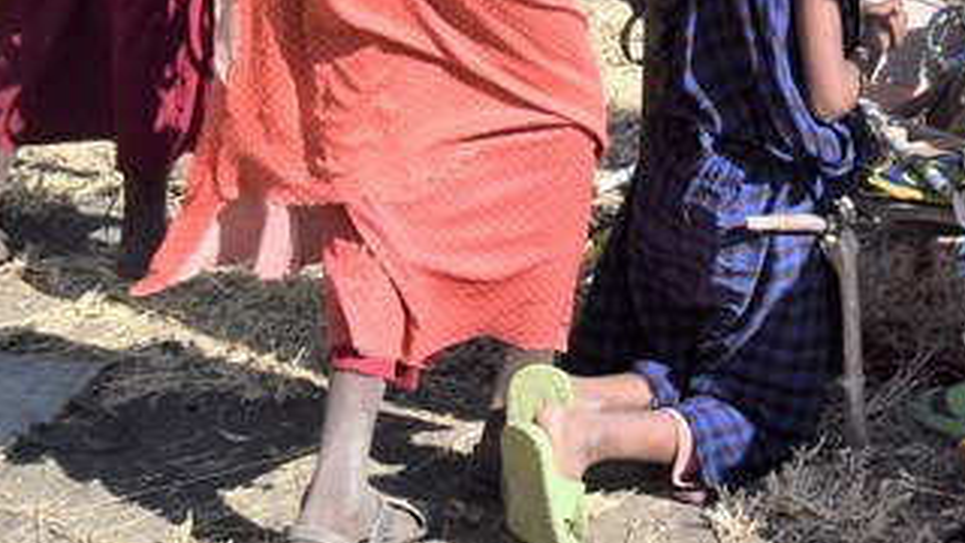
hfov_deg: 16.3
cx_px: 1179
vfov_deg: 9.6
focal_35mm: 126
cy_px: -20
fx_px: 3216
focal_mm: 25
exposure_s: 1/500
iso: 360
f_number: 11
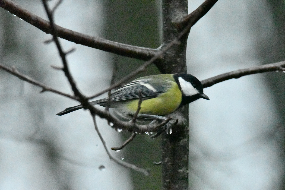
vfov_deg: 1.5
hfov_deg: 2.3
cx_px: 142
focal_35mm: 900
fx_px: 7124
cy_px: 95
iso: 51200
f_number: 13
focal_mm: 600
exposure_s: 1/8000
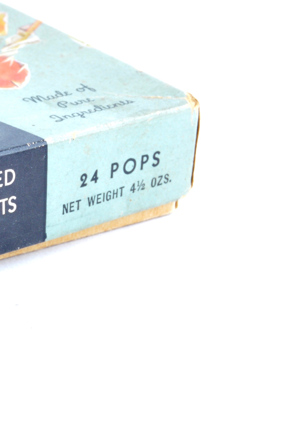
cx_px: -296
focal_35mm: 155
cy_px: 174
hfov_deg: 8.4
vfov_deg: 13.2
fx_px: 1918
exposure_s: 1/30
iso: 100
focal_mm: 38
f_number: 10
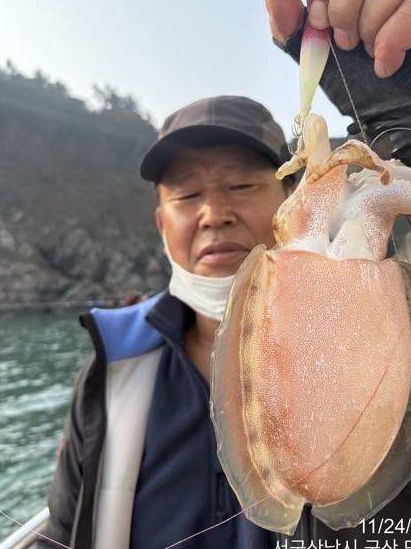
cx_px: 236
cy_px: 260
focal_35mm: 28
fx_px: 444
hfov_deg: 49.5
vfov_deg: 63.4
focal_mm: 6.76
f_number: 1.78
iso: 500
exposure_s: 1/10309
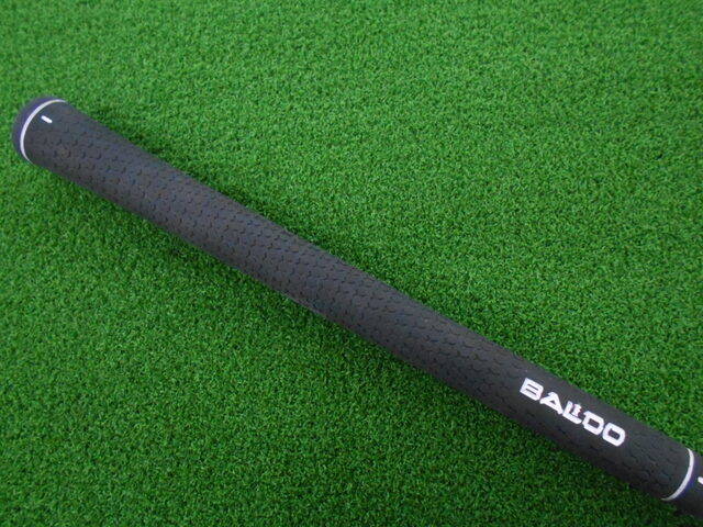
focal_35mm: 26
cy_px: 264
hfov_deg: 67.3
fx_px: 528
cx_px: 352
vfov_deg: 53.1
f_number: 3.2
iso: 800
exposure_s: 1/80
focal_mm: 4.6
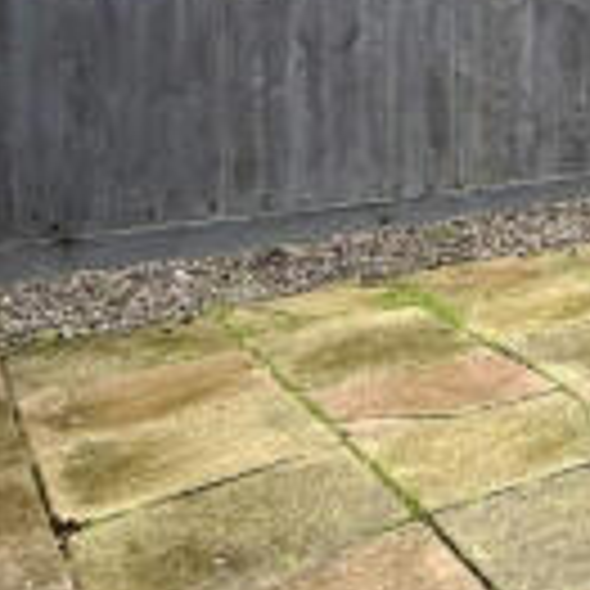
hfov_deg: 20.7
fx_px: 1061
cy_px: 16
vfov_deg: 29.3
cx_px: 1083
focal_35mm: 55
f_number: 2.2
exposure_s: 1/174
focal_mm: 2.22
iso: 50
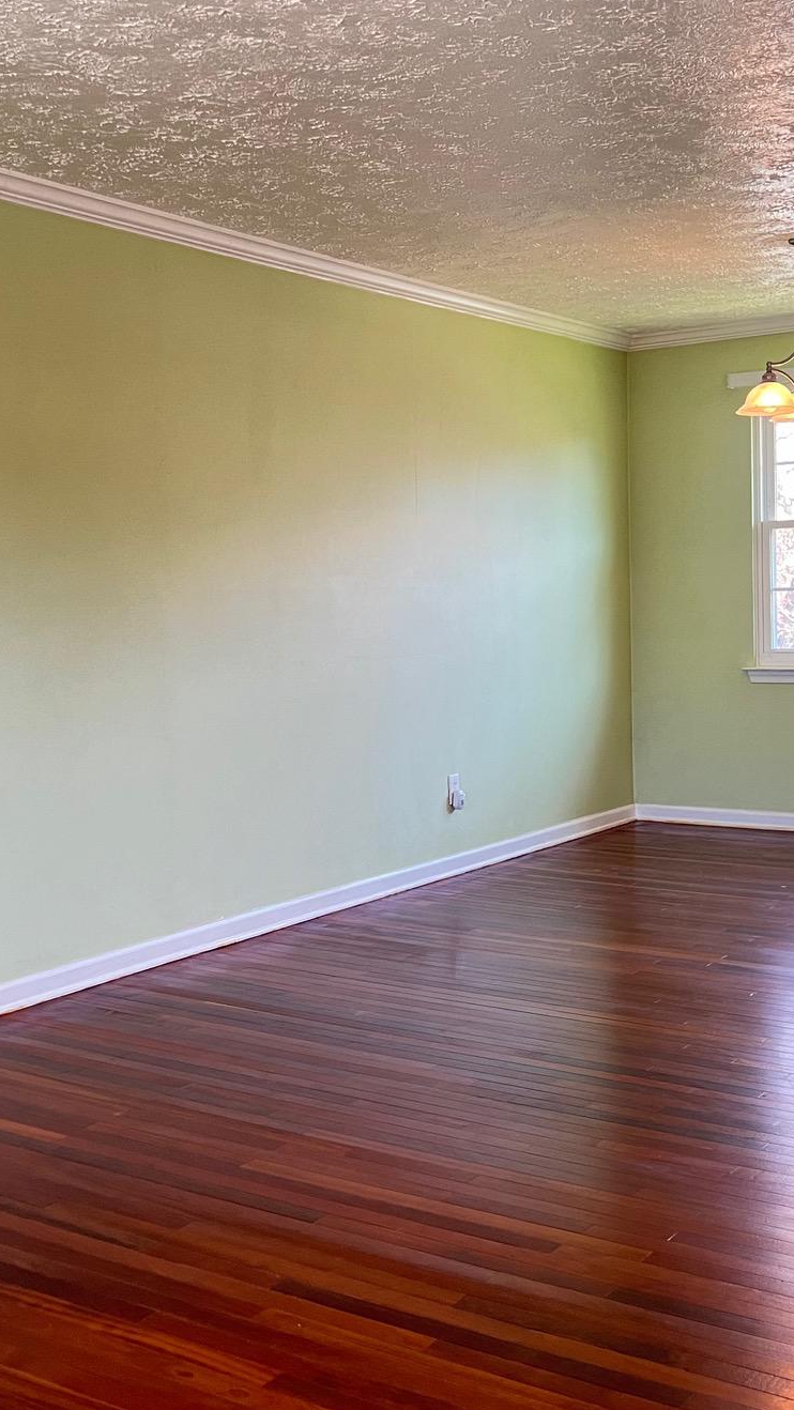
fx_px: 1646
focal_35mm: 44
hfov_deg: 27.0
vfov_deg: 46.4
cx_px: 276
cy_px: 661
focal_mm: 5.7
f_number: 1.5
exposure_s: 1/60
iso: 125
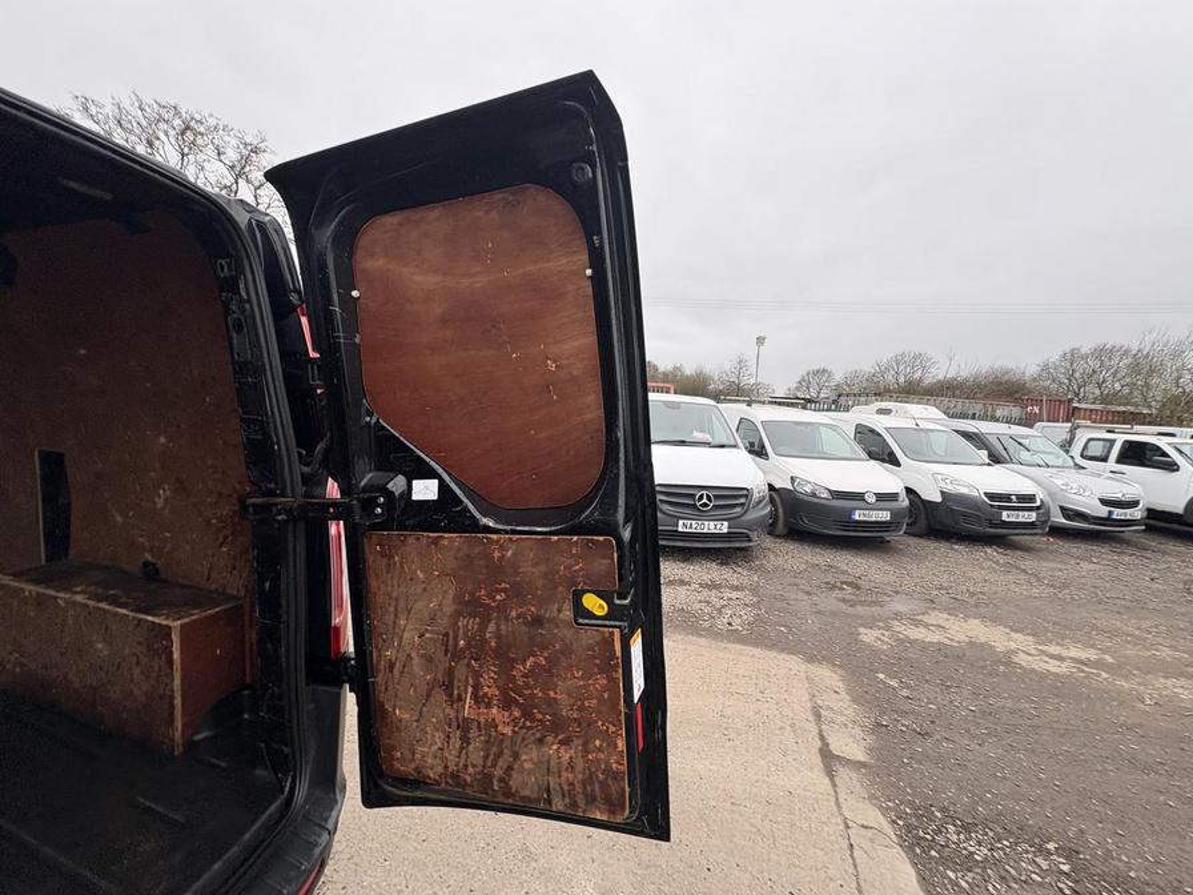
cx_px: 596
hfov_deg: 102.1
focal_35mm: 14
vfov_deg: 85.7
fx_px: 482
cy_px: 448
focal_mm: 2.22
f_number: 2.2
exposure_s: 1/188
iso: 50
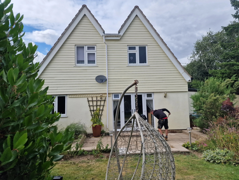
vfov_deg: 58.9
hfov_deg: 73.9
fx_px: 159
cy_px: 90
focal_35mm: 23
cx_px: 120
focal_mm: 6.4
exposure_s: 1/1308
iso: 50
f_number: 1.8
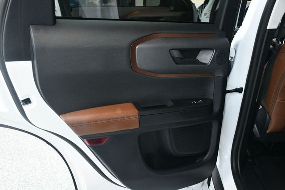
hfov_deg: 53.2
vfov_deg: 36.8
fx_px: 285
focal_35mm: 36
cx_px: 142
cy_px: 95
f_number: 3.8
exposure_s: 1/60
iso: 4000
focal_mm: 24
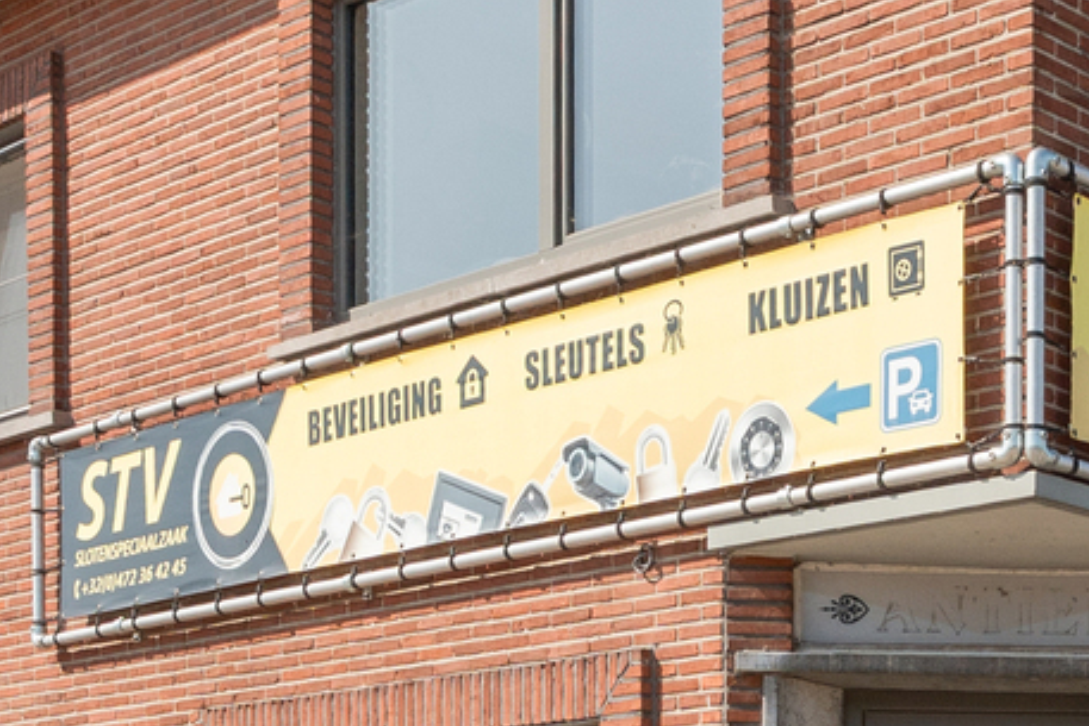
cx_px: 1087
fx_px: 2621
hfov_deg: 22.6
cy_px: 74
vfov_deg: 15.6
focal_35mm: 87
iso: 250
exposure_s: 1/400
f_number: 11
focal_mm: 16.5
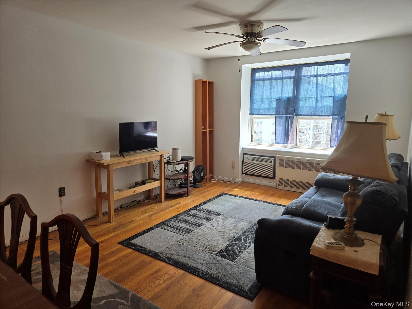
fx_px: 274
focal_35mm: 23
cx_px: 206
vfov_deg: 58.9
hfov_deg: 73.9
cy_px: 154
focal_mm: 5.4
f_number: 1.8
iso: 64
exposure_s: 1/120
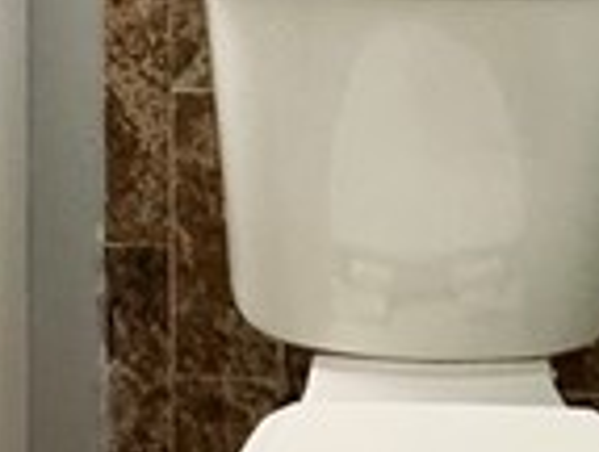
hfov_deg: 19.5
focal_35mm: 100
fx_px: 1735
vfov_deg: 13.1
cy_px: -410
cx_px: 197
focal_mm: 2.22
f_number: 2.2
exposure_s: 1/120
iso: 320
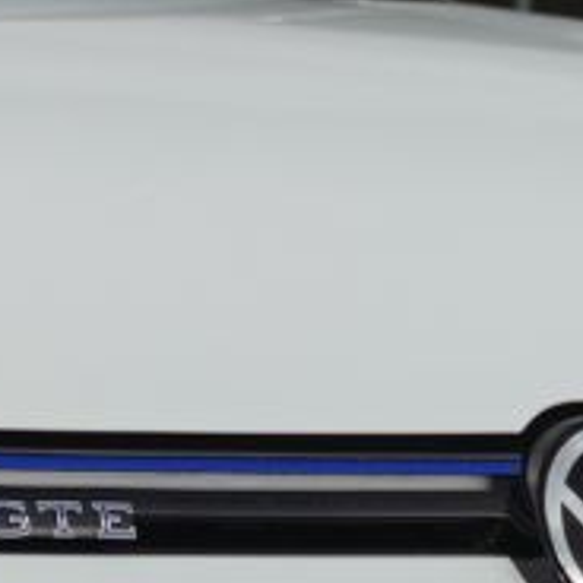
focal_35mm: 410
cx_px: -656
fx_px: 7806
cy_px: 393
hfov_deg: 4.2
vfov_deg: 4.3
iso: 100
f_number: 5.6
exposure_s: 1/250
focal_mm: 37
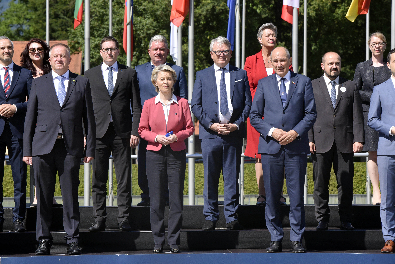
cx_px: 198
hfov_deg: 12.4
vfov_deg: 8.3
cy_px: 132
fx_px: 1811
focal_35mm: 165
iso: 640
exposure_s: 1/1250
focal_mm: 165
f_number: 10
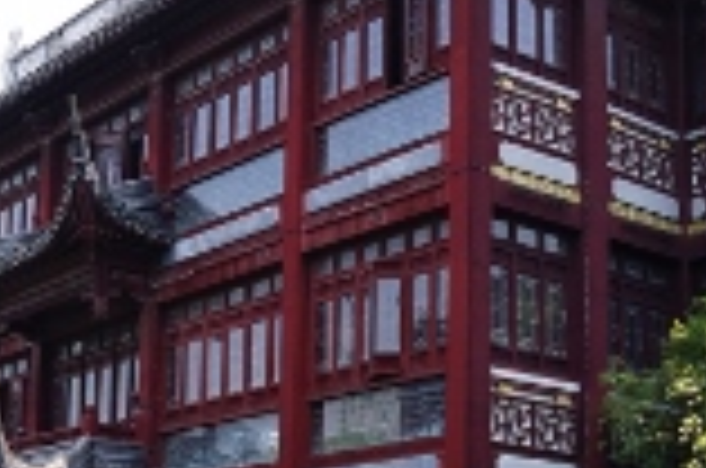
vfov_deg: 18.7
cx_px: 290
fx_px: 1350
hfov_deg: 29.2
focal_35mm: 69
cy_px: 554
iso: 100
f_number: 6.3
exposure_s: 1/100
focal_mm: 18
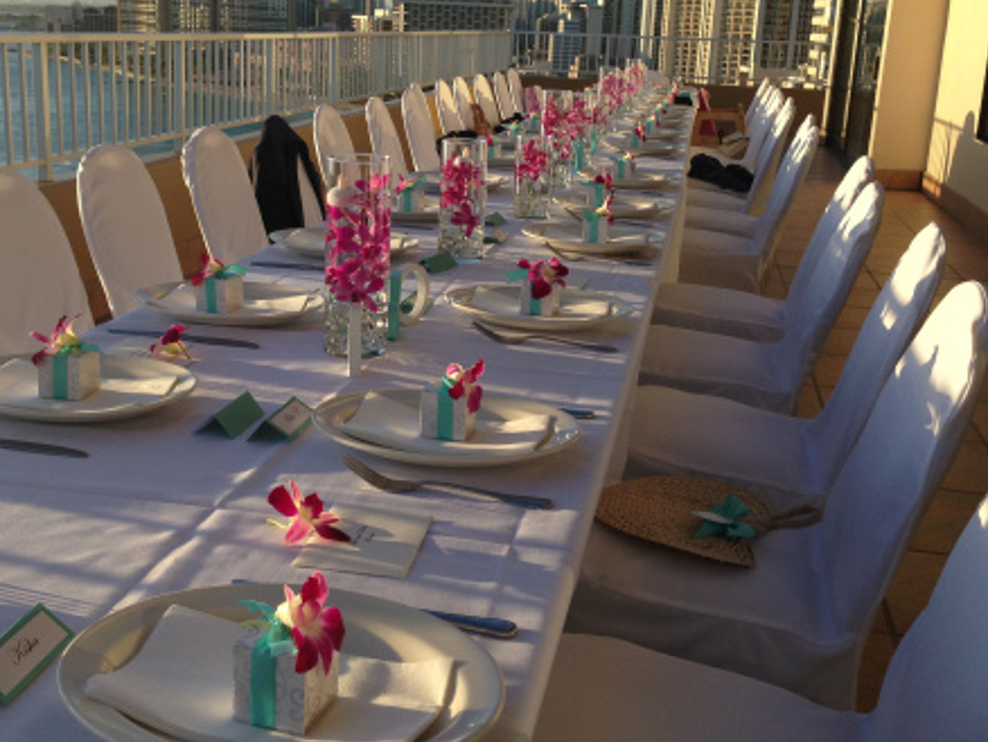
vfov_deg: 32.9
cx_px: 438
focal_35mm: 44
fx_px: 1257
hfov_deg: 42.9
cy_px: 327
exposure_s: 1/968
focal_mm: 4.12
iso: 50
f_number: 2.4
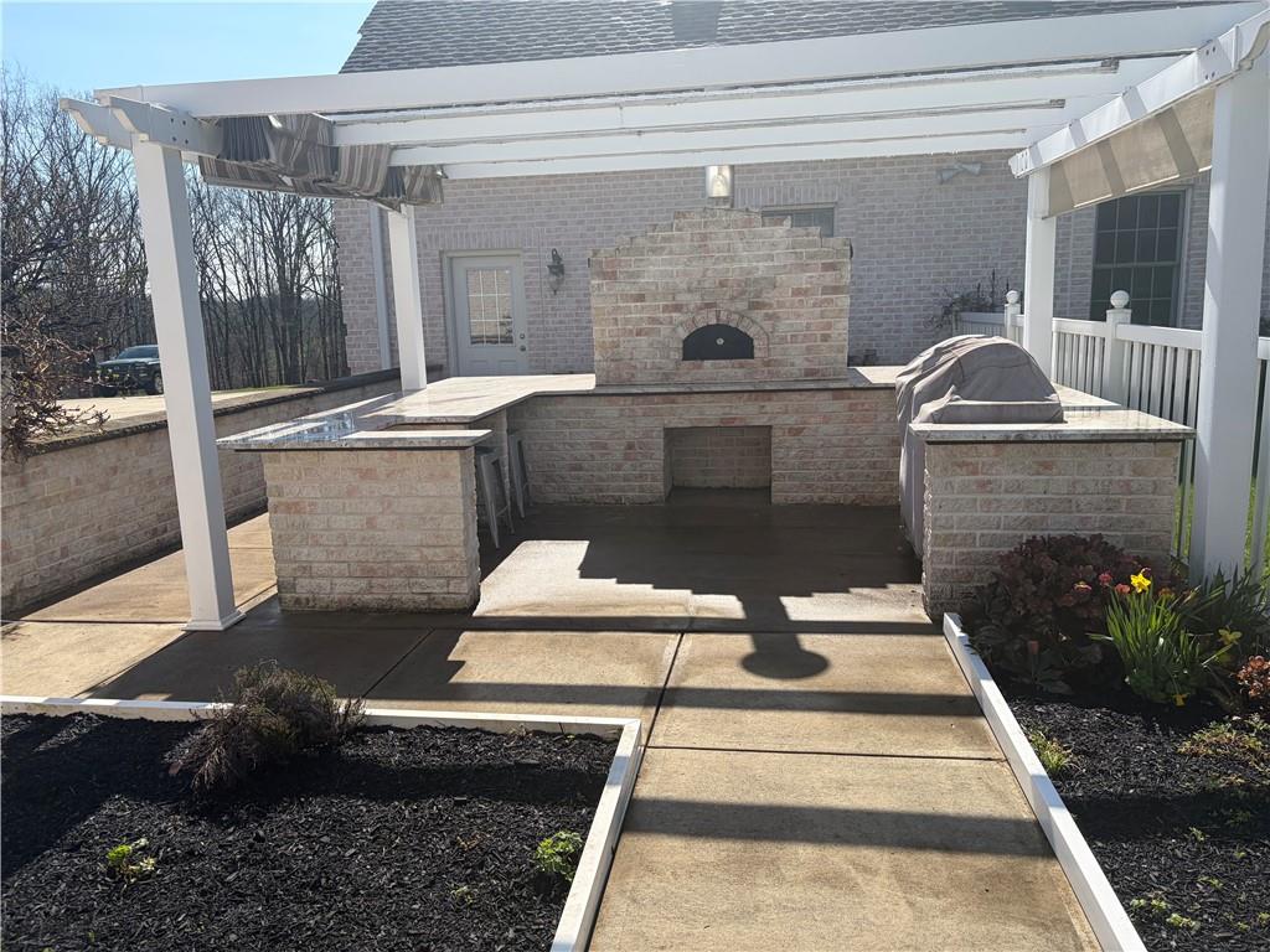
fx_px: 954
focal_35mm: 26
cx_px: 635
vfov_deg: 53.1
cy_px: 476
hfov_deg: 67.3
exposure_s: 1/3831
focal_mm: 5.96
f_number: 1.6
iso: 50
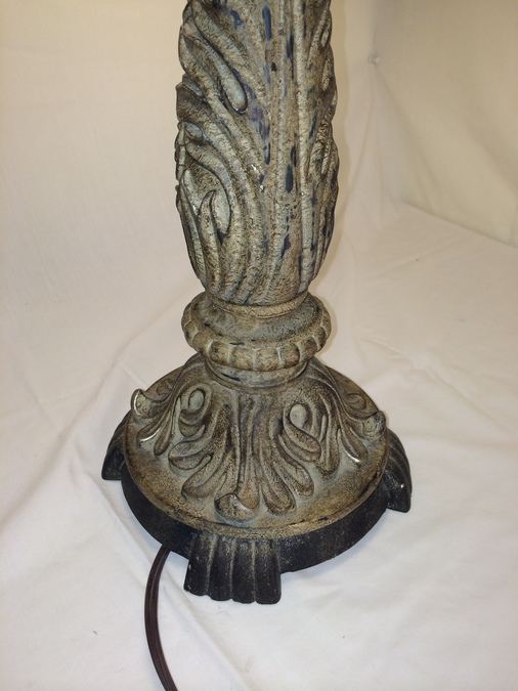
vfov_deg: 60.0
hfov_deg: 46.8
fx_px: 599
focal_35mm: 30
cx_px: 259
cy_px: 346
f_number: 2.2
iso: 32
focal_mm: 4.12
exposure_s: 1/68
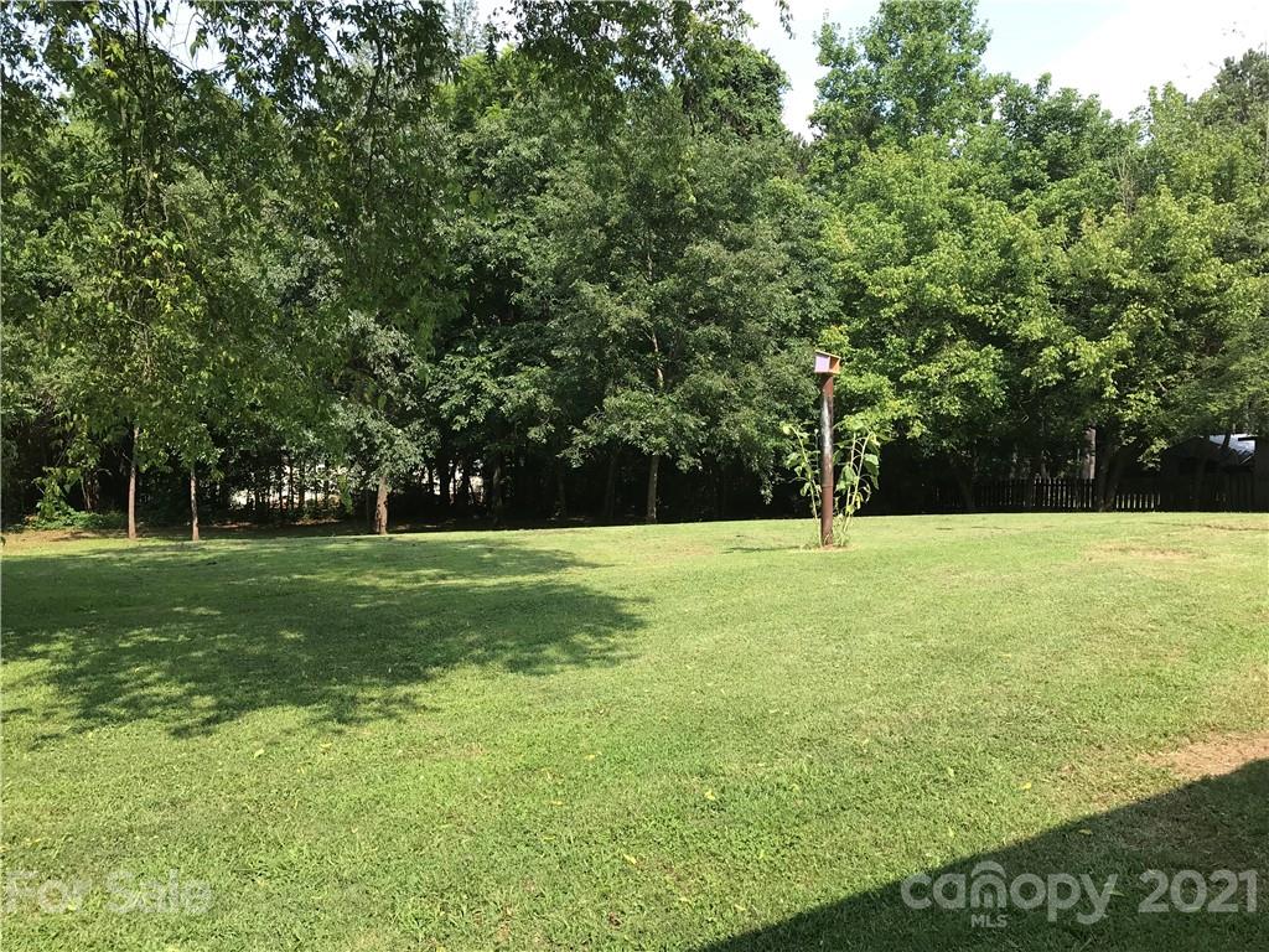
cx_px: 634
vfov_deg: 49.7
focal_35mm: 28
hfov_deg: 63.4
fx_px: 1026
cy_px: 476
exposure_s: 1/778
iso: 20
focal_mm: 3.99
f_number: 1.8
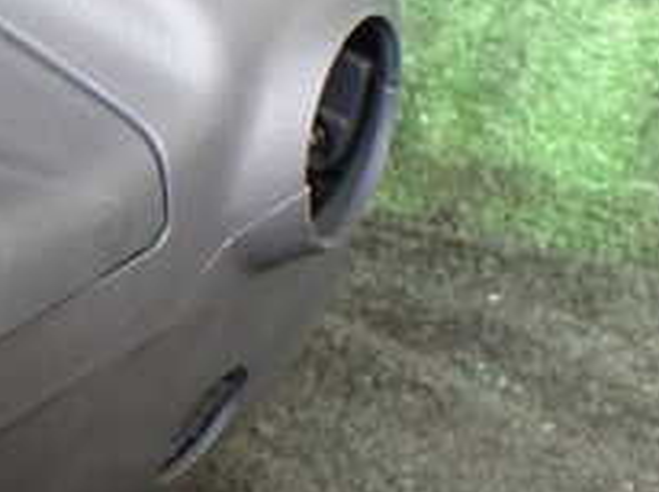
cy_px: 277
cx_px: -228
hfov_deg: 20.2
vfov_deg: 16.7
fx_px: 1672
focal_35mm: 88
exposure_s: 1/125
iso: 800
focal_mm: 5.4
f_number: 2.3
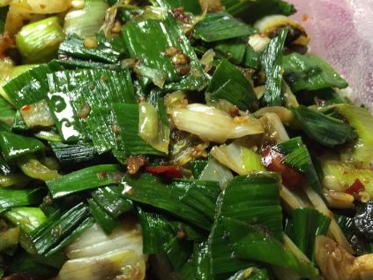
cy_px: 160
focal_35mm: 48
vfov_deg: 30.2
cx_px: 103
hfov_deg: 38.8
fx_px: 517
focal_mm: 4.15
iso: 125
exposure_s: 1/33
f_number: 2.2
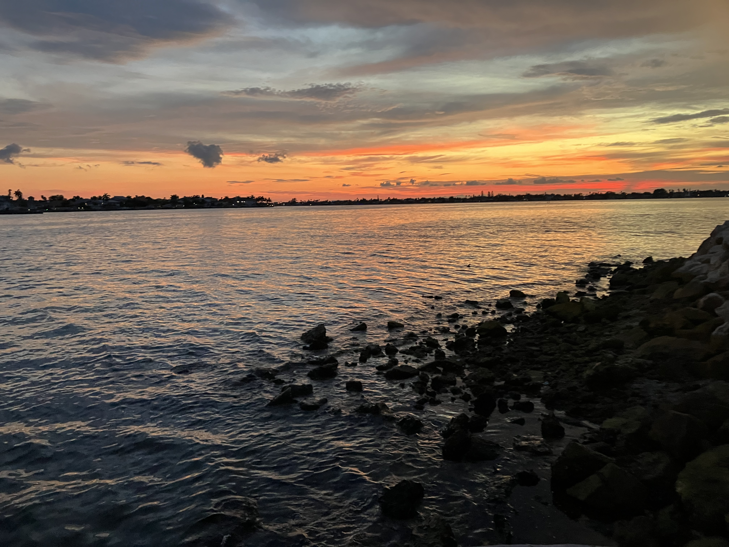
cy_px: 274
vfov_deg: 49.7
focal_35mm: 28
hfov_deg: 63.4
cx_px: 364
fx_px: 590
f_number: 1.8
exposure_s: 1/60
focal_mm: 3.99
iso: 320
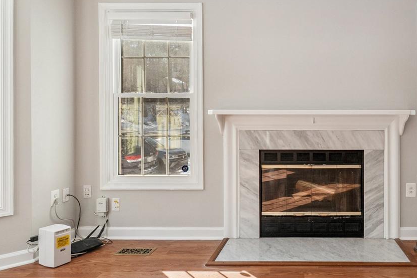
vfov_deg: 49.4
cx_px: 291
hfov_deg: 66.8
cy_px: 122
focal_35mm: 26
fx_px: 301
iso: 400
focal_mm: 10
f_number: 8
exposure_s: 1/400
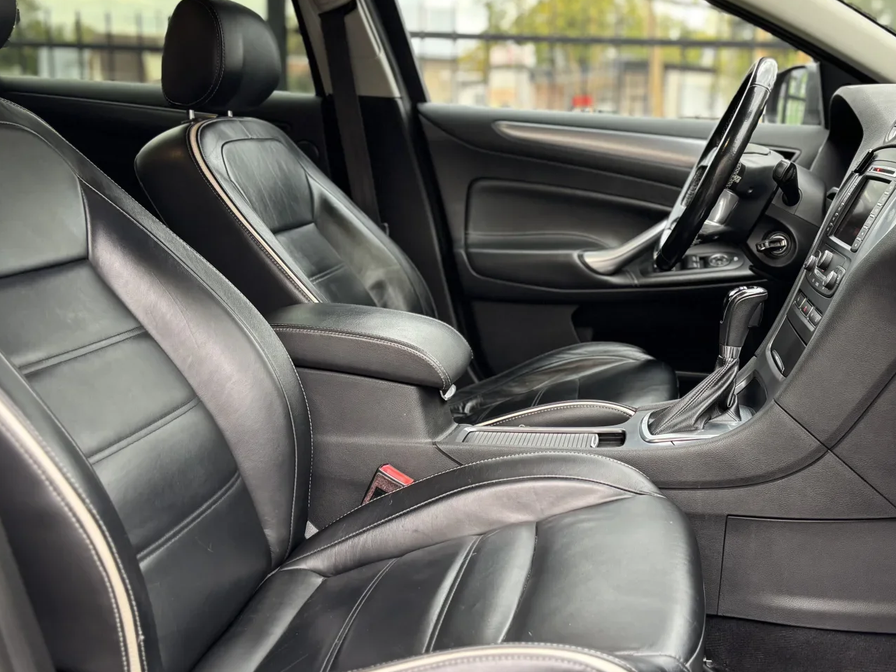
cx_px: 555
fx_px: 1009
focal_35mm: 39
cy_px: 326
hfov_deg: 47.5
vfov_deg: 36.8
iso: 125
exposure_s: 1/66
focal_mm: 5.96
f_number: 1.6
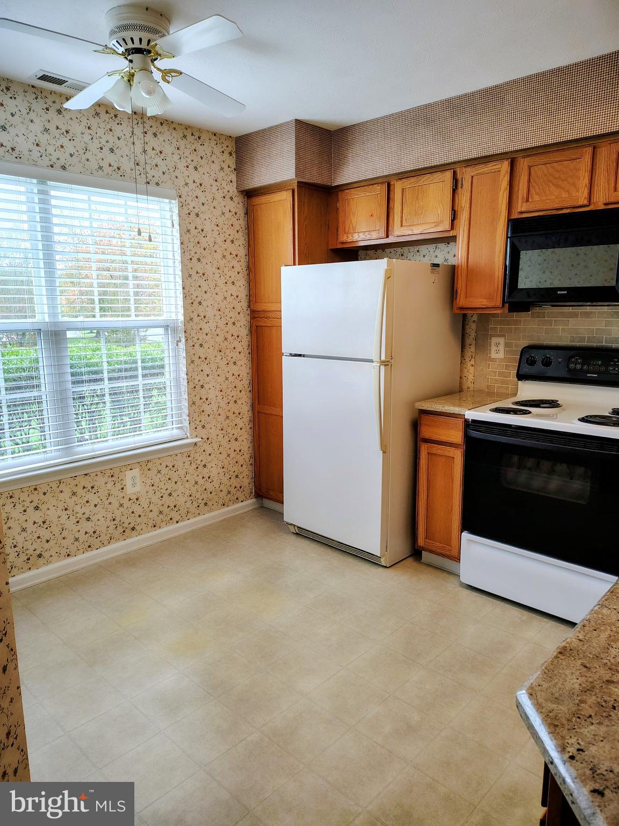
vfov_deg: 71.6
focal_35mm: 24
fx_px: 572
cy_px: 413
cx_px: 310
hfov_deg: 56.8
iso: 755
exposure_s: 1/120
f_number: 1.8
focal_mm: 5.56
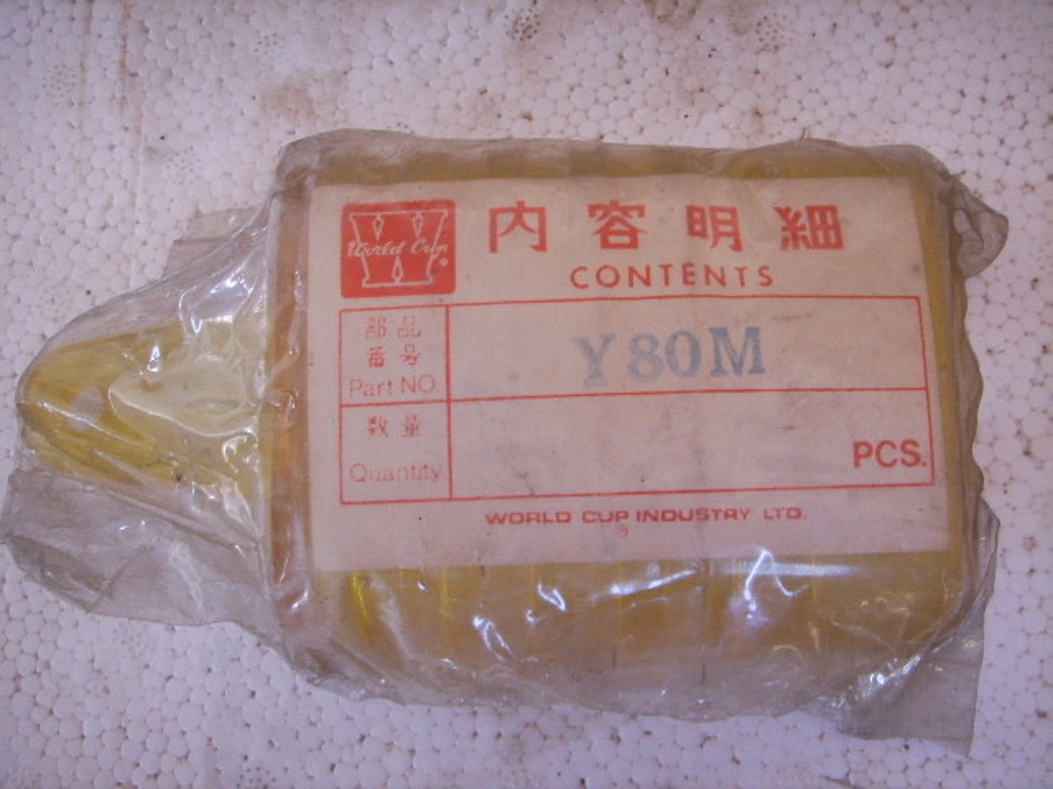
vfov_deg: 36.8
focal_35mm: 39
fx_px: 1186
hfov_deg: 47.9
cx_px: 526
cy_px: 394
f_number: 3.5
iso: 150
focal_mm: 6.6
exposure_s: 1/20
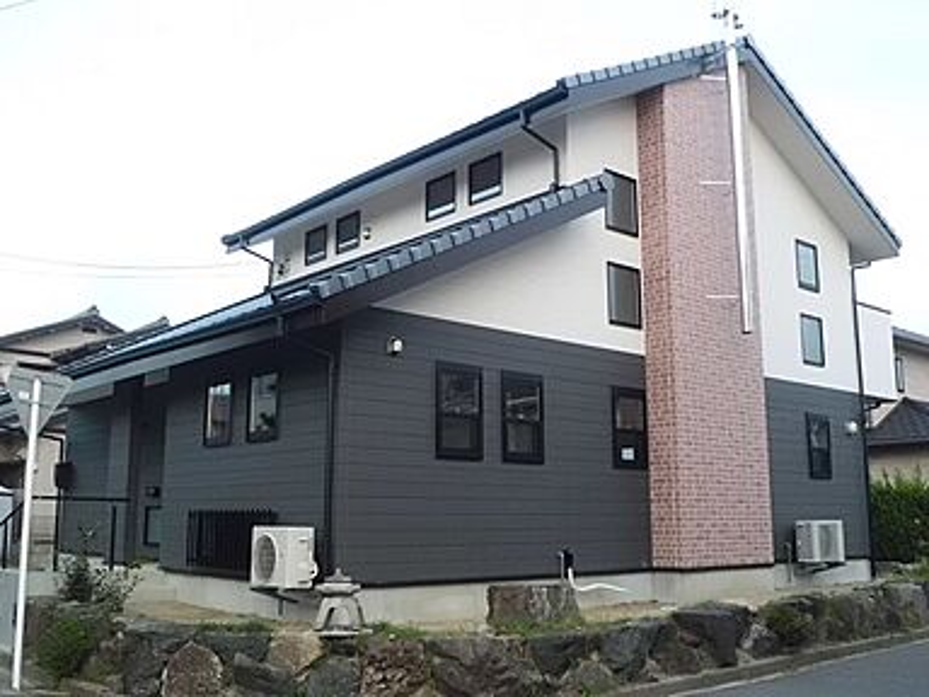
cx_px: 464
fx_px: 966
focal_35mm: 36
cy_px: 348
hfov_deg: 51.4
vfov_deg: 39.7
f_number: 3.1
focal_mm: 6.4
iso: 400
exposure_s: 1/125
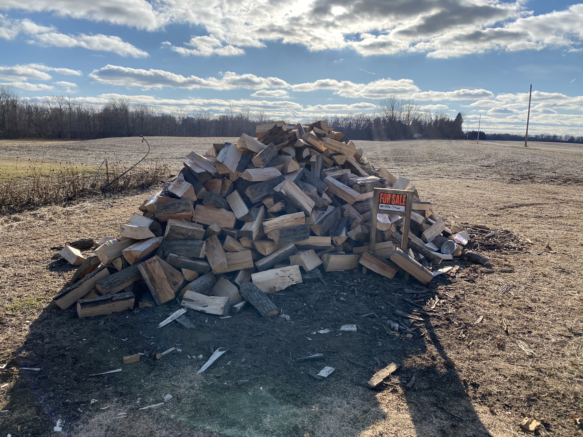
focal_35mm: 26
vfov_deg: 53.1
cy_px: 218
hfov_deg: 67.3
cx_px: 292
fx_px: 438
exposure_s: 1/3861
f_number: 1.8
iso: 32
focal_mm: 4.25
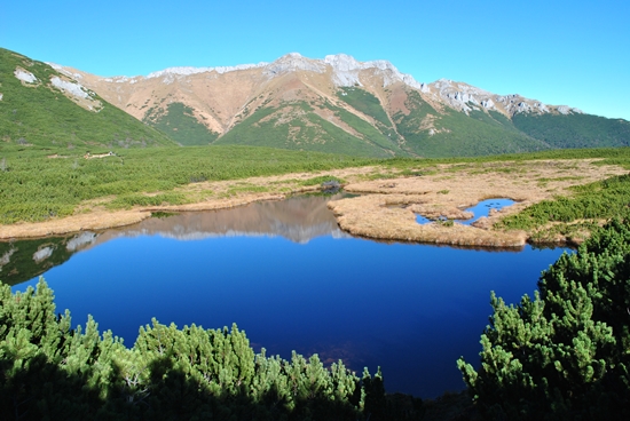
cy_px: 210
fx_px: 473
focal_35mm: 27
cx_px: 315
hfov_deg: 67.3
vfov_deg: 48.0
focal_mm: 18
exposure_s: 1/200
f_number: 10
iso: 200
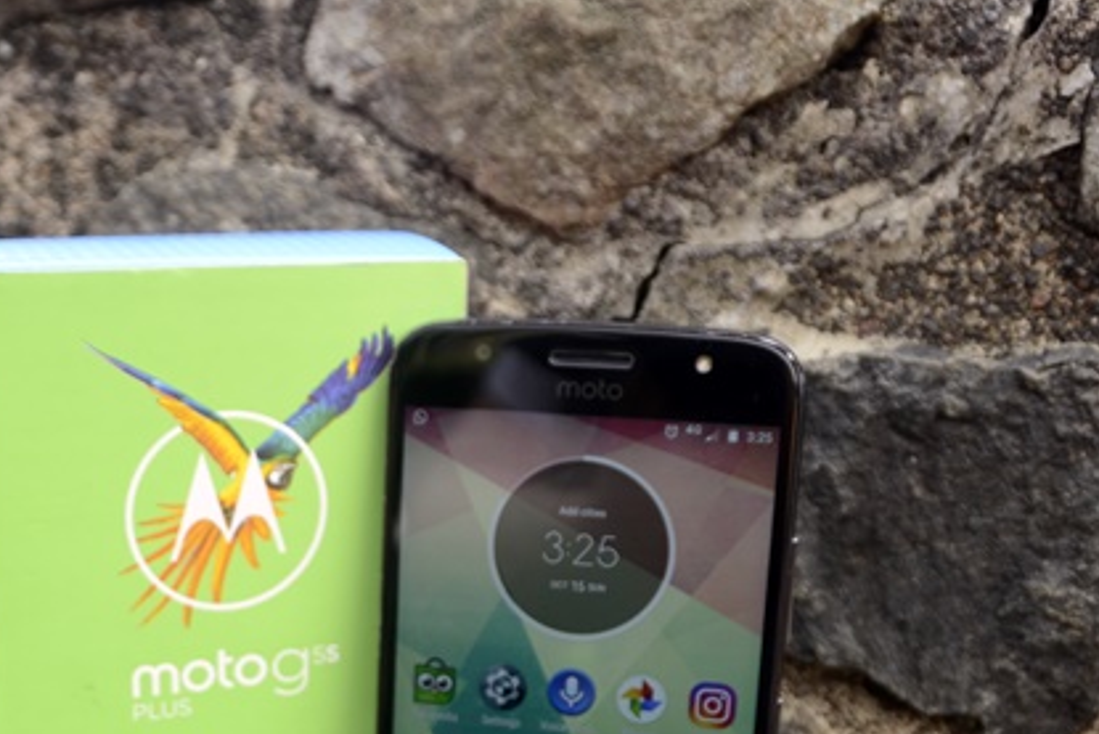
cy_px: 608
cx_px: 389
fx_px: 1588
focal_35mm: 52
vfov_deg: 25.5
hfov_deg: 37.9
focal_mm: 18
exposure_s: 1/160
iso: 100
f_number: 3.5
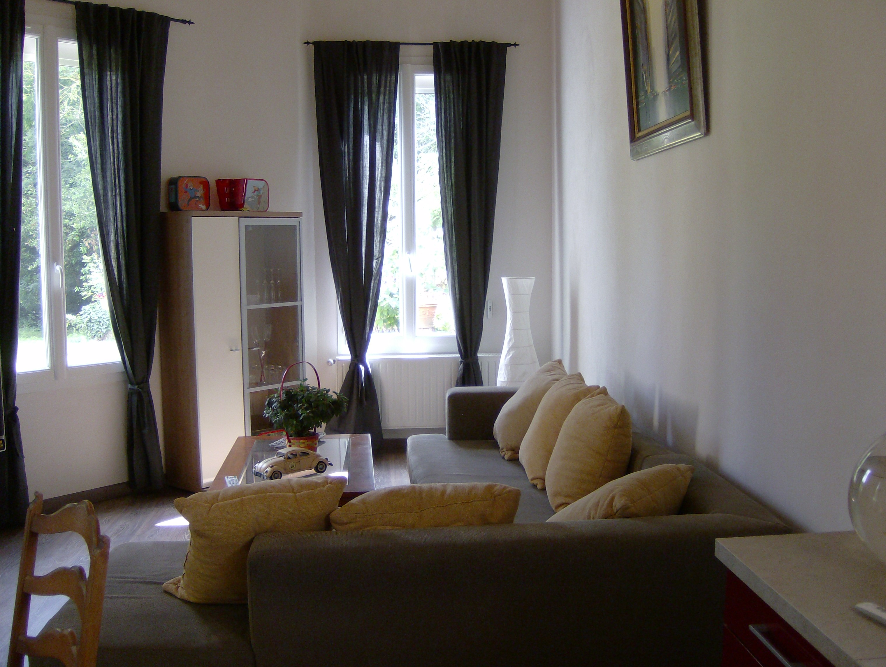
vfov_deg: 39.7
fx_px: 923
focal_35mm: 36
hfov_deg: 51.3
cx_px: 443
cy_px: 334
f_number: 2.8
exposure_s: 1/64
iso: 151
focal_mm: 6
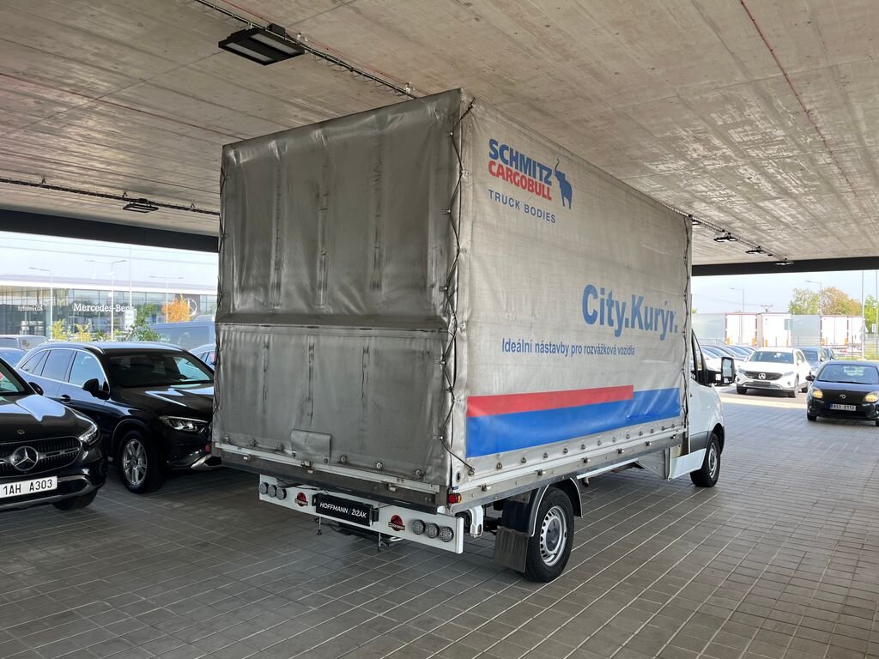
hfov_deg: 67.3
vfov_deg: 53.1
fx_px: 660
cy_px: 330
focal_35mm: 26
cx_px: 440
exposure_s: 1/324
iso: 50
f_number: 1.6
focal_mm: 5.1
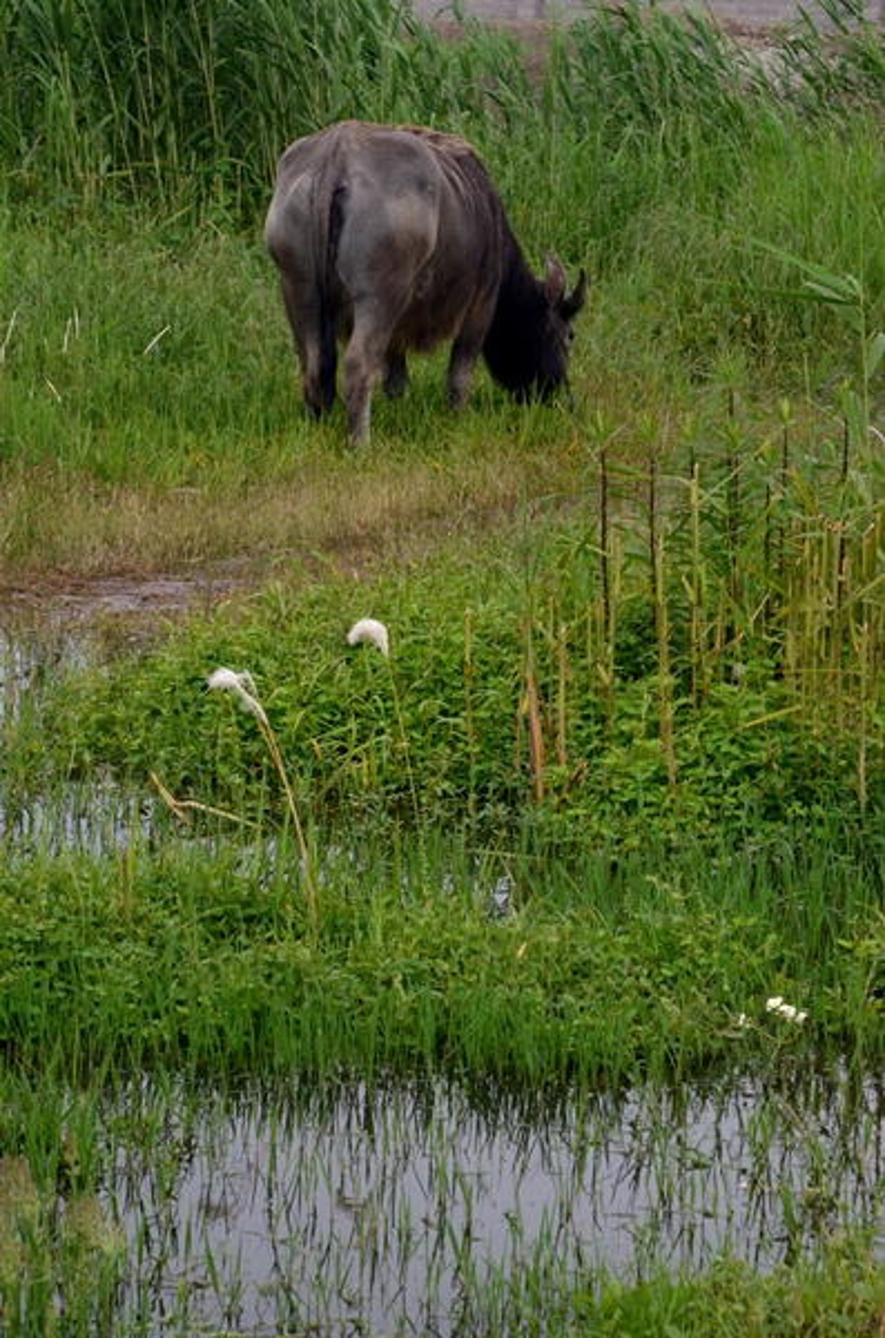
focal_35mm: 128
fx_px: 4726
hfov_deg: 10.7
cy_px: 669
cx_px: 442
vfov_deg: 16.1
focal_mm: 85
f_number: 14
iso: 800
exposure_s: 1/200
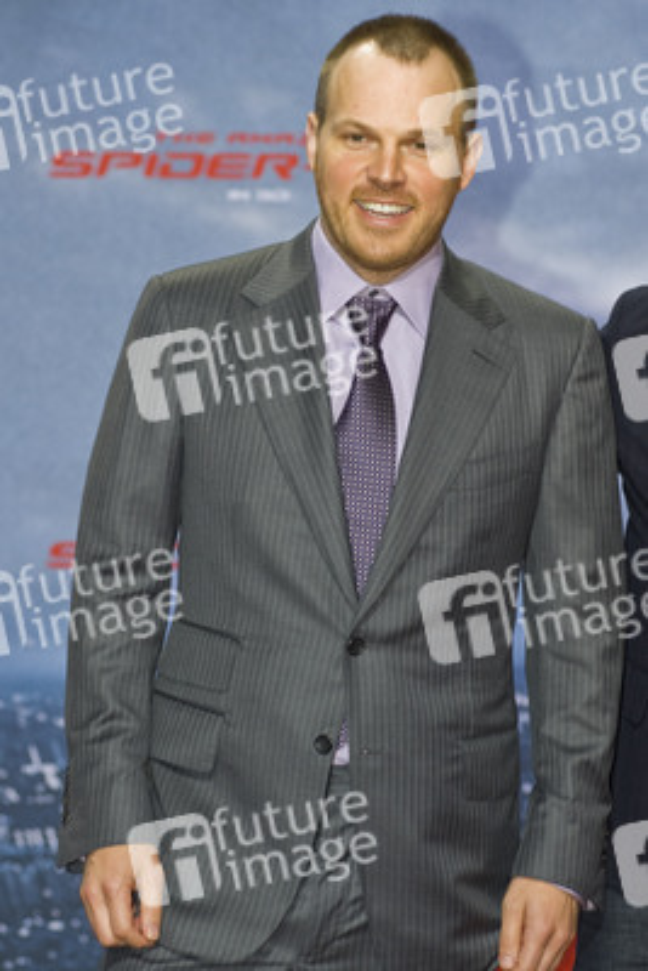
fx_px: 3237
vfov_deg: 17.1
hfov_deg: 11.4
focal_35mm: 120
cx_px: 324
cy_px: 486
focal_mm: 120
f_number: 5
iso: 800
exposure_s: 1/250
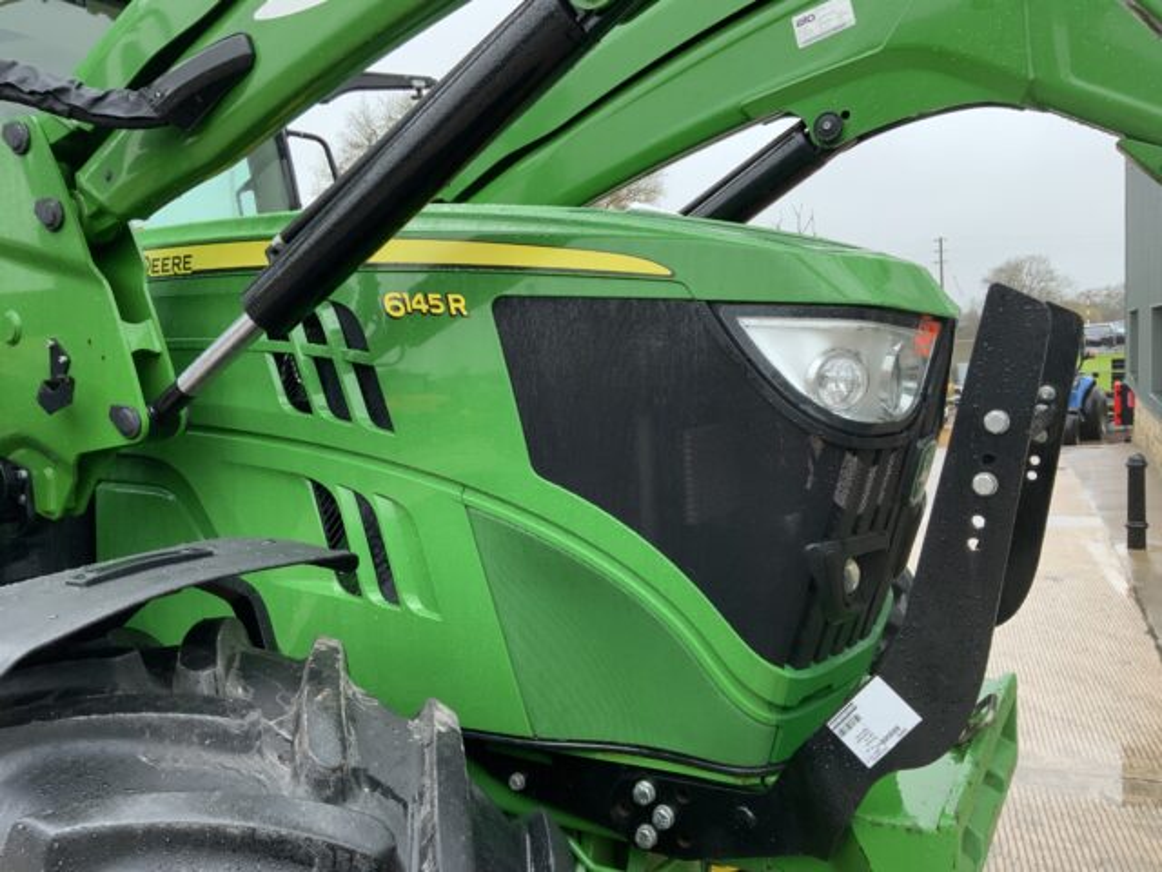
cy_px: 436
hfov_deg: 61.7
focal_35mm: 29
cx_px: 581
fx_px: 973
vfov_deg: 48.2
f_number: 1.8
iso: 100
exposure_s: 1/60
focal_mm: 3
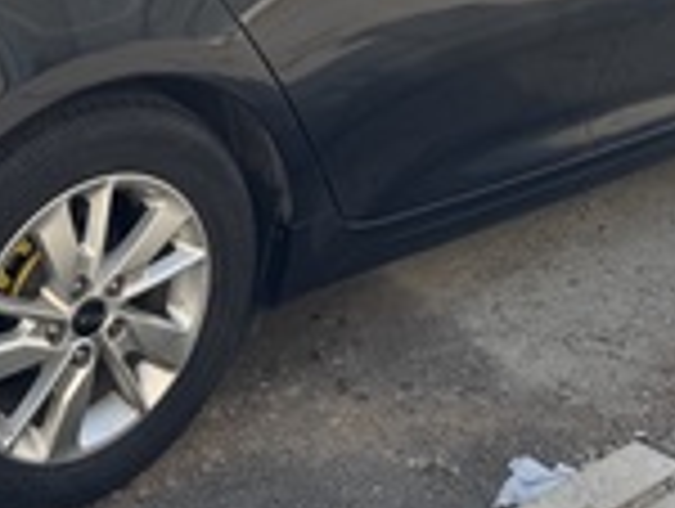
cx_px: 38
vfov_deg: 18.4
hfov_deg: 25.6
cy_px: -209
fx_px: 1426
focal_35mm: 73
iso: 80
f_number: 1.78
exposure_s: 1/2833
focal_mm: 6.76
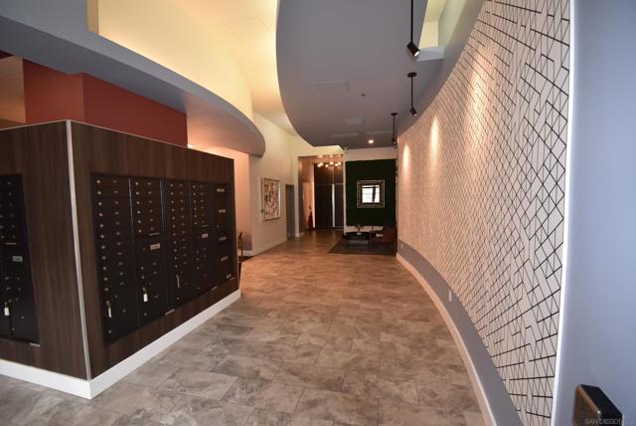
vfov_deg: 77.4
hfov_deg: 100.3
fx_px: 265
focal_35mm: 15
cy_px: 213
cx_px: 318
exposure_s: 1/100
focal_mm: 10
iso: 800
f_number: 5
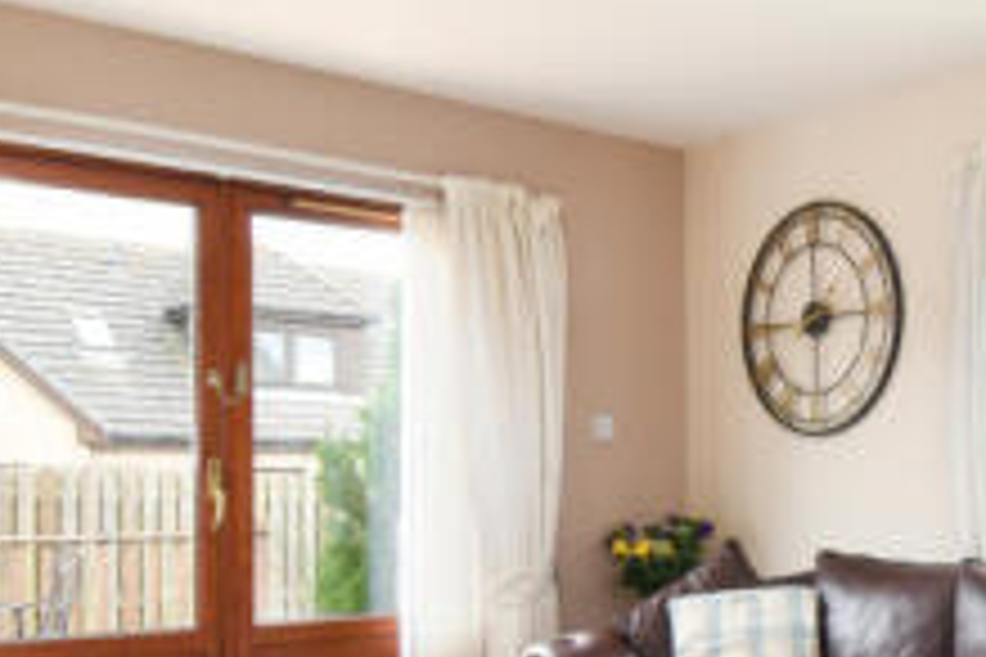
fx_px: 1232
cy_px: 506
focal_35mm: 45
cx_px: 900
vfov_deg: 29.3
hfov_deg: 40.1
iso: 400
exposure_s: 1/8
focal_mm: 10
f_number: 10
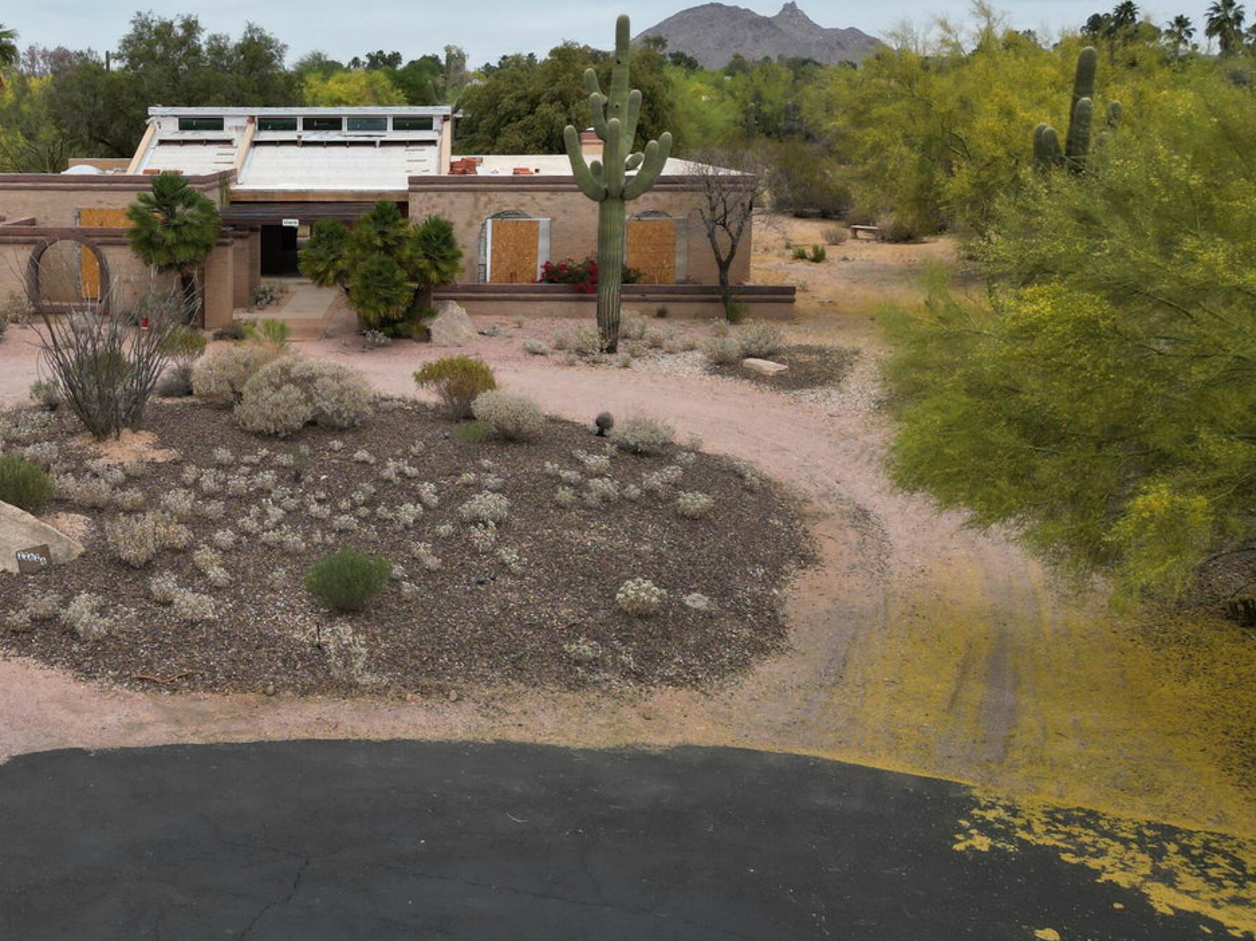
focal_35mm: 41
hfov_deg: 44.0
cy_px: 327
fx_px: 1487
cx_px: 286
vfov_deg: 34.8
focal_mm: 6.72
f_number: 1.7
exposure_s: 1/4000
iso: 140
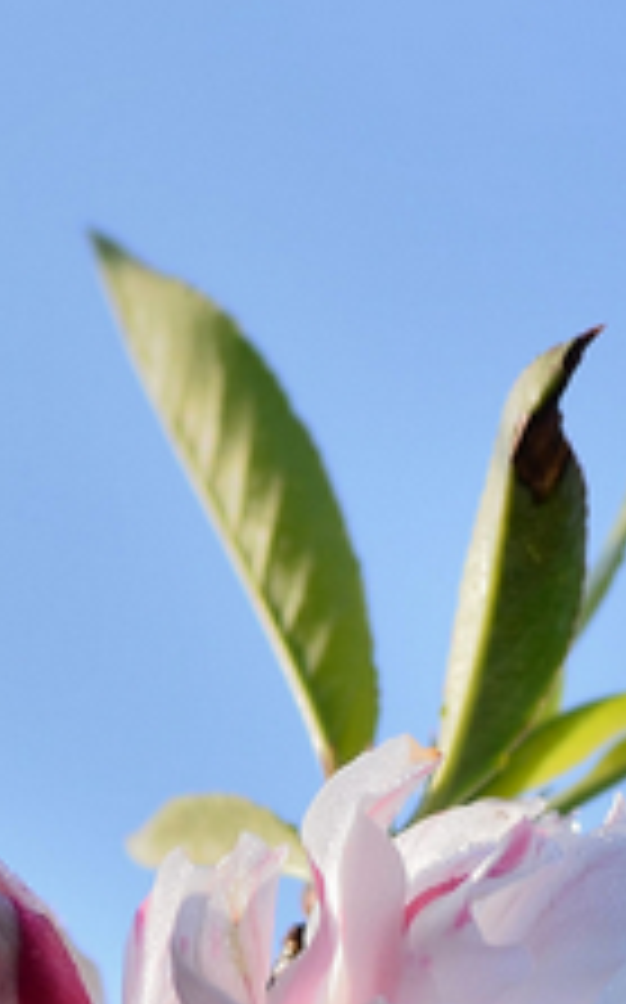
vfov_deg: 4.3
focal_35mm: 493
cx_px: 603
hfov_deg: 2.7
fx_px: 13483
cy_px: 1036
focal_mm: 90
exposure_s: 1/200
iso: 100
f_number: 8
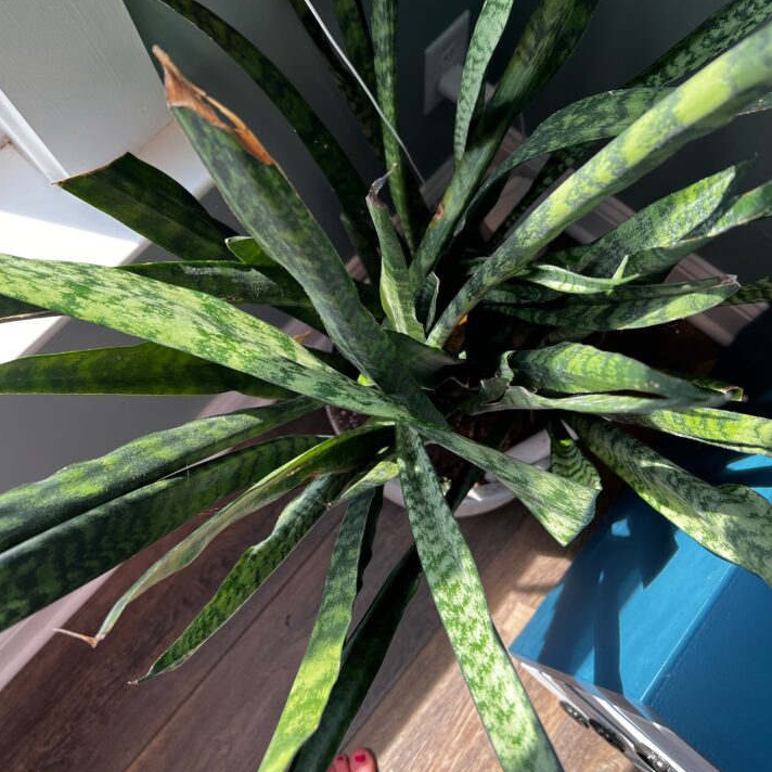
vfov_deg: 52.1
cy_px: 299
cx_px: 383
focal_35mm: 31
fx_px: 782
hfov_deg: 52.5
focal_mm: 5.7
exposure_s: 1/124
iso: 64
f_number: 1.5
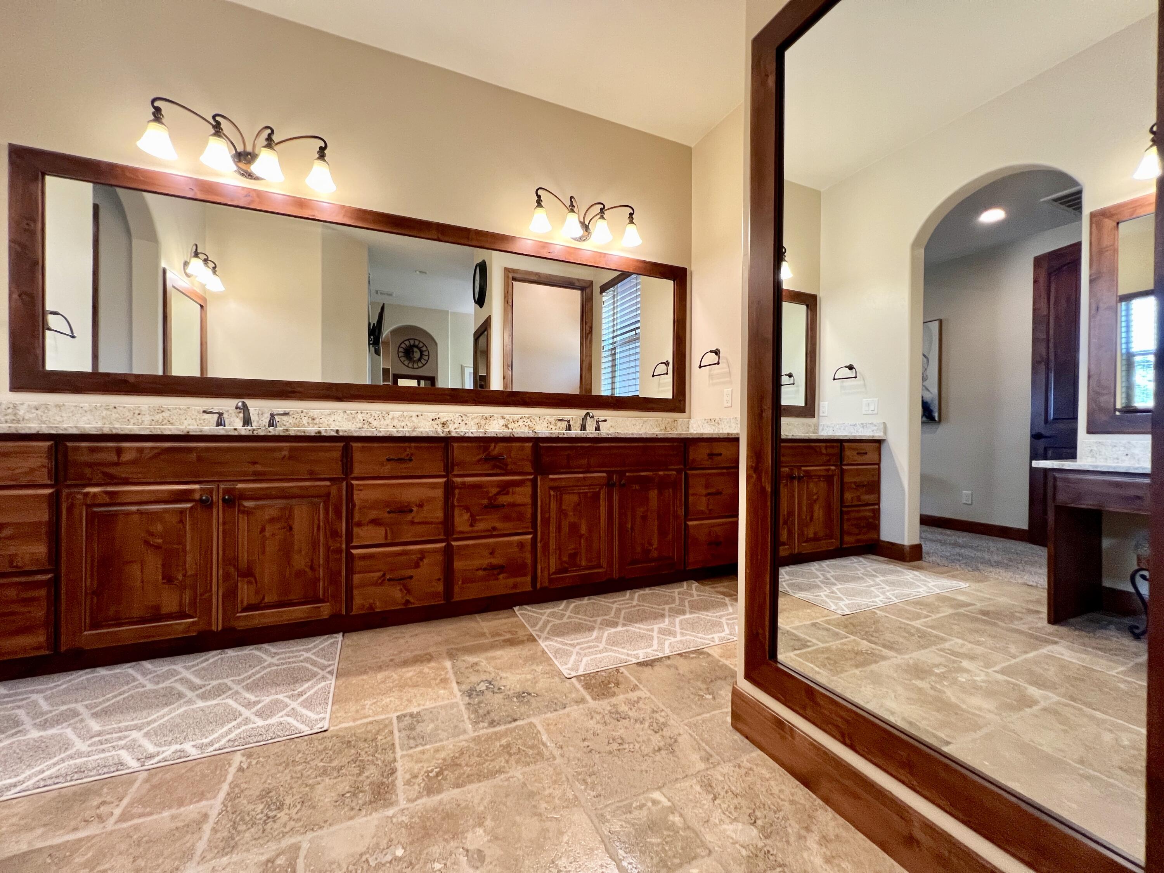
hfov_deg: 106.2
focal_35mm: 13
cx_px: 582
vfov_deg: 89.9
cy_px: 436
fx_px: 437
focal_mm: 1.57
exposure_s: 1/60
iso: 250
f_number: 1.8
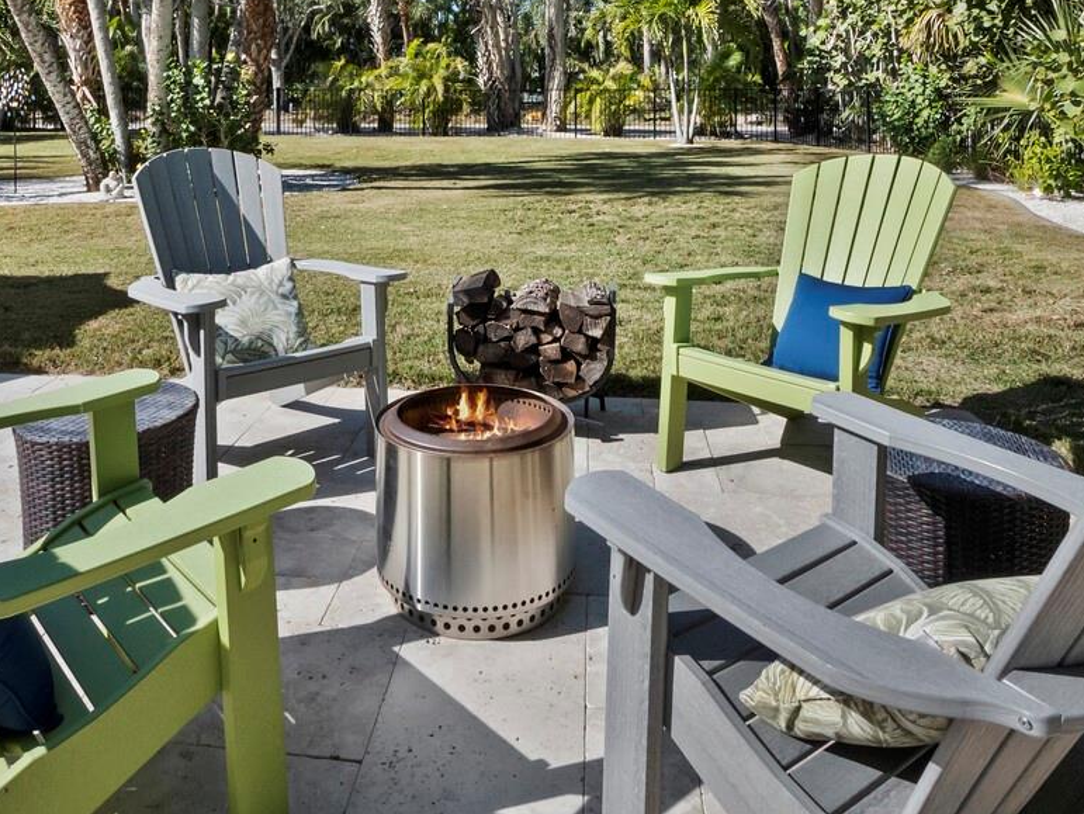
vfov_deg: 44.1
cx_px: 463
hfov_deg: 61.4
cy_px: 84
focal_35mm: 29
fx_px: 909
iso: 320
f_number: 13
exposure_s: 1/125
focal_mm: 7
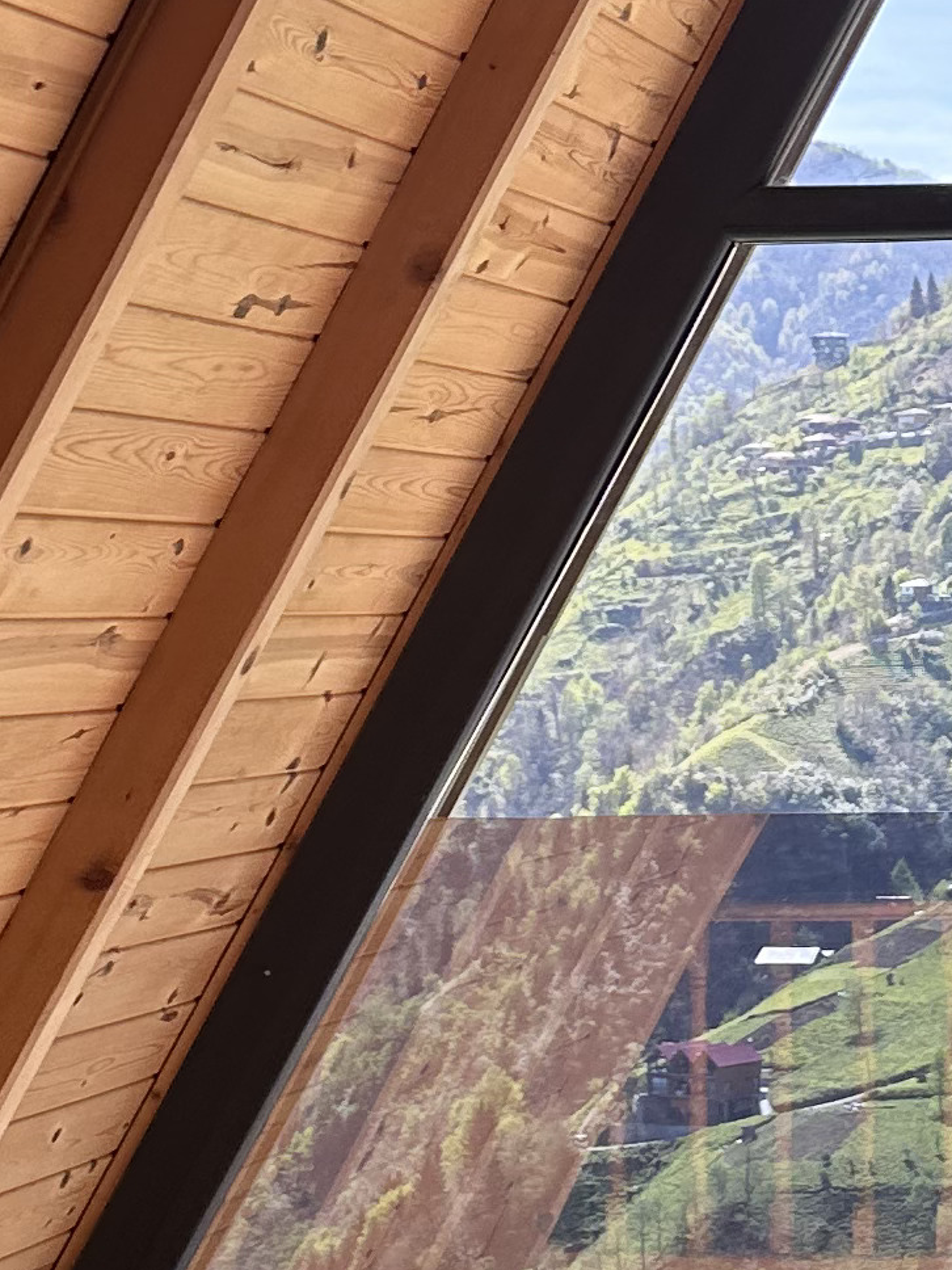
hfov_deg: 14.3
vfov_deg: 19.6
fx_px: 3667
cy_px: 638
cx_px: 1143
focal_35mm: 100
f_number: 1.78
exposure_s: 1/773
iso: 80
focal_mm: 6.86
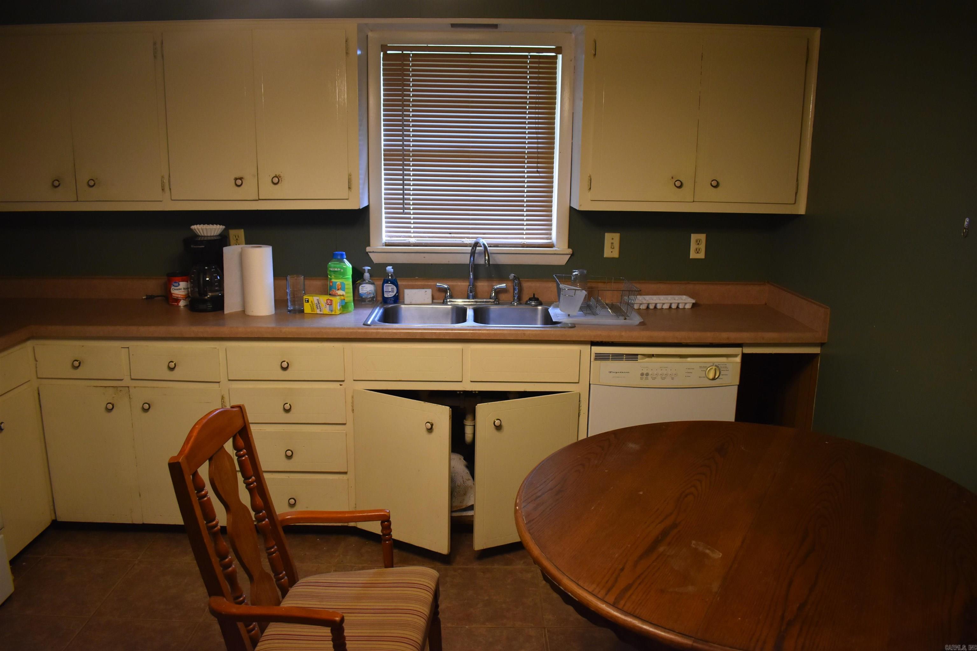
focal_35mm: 27
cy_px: 326
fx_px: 733
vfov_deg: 47.9
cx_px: 488
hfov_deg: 67.4
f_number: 3.5
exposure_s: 1/125
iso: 1250
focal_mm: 18
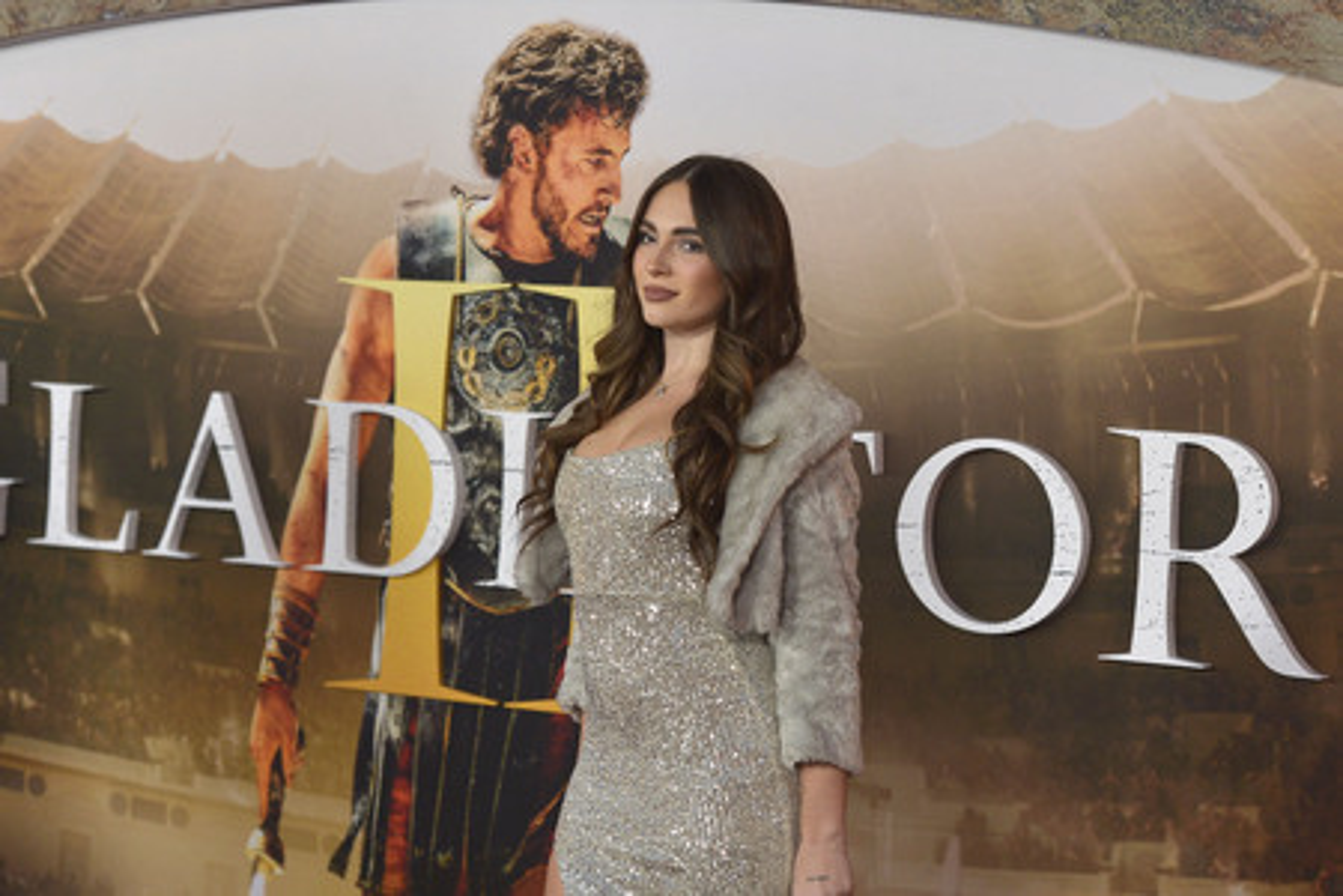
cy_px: 448
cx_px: 672
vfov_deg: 19.5
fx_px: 2611
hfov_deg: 28.8
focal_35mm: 70
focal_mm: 70
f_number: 5.6
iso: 500
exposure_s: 1/250
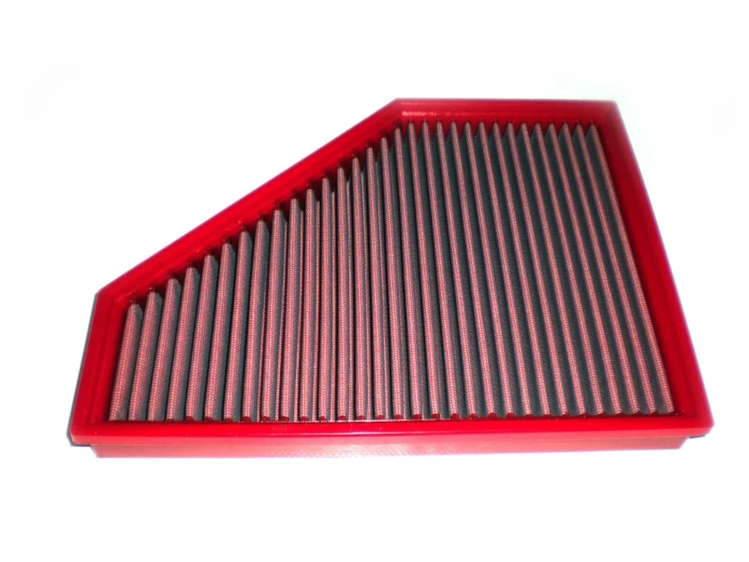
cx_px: 374
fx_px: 822
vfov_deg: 37.7
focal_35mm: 38
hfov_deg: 49.0
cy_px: 281
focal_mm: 6.3
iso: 64
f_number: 3.1
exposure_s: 1/60
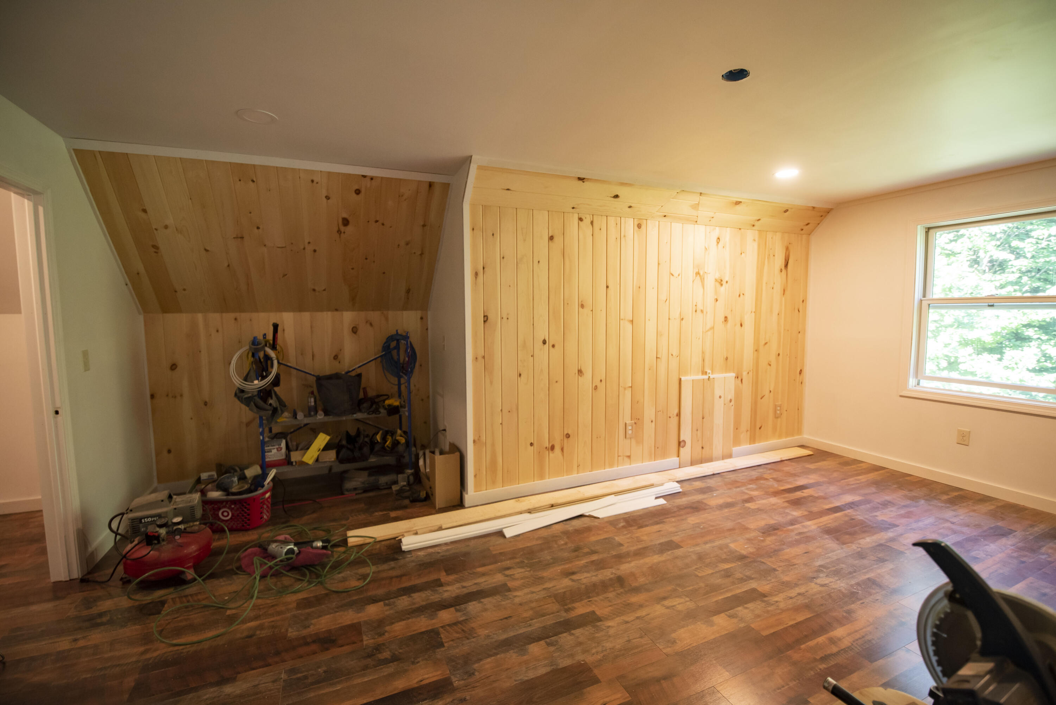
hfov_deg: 100.4
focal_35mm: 15
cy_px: 352
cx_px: 528
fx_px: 440
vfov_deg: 77.4
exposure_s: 1/160
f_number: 2.8
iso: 1250
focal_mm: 15
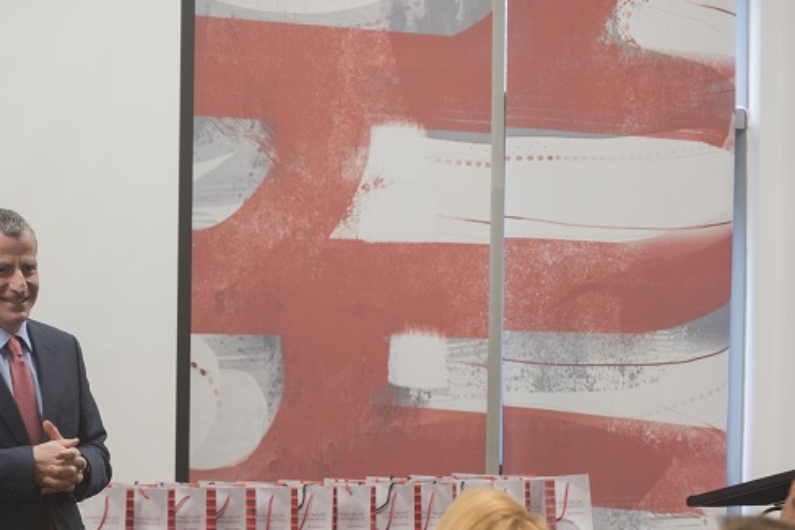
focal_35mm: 138
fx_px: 3047
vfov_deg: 9.9
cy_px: 476
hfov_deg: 14.7
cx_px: 115
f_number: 5.6
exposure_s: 1/60
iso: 2500
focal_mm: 75
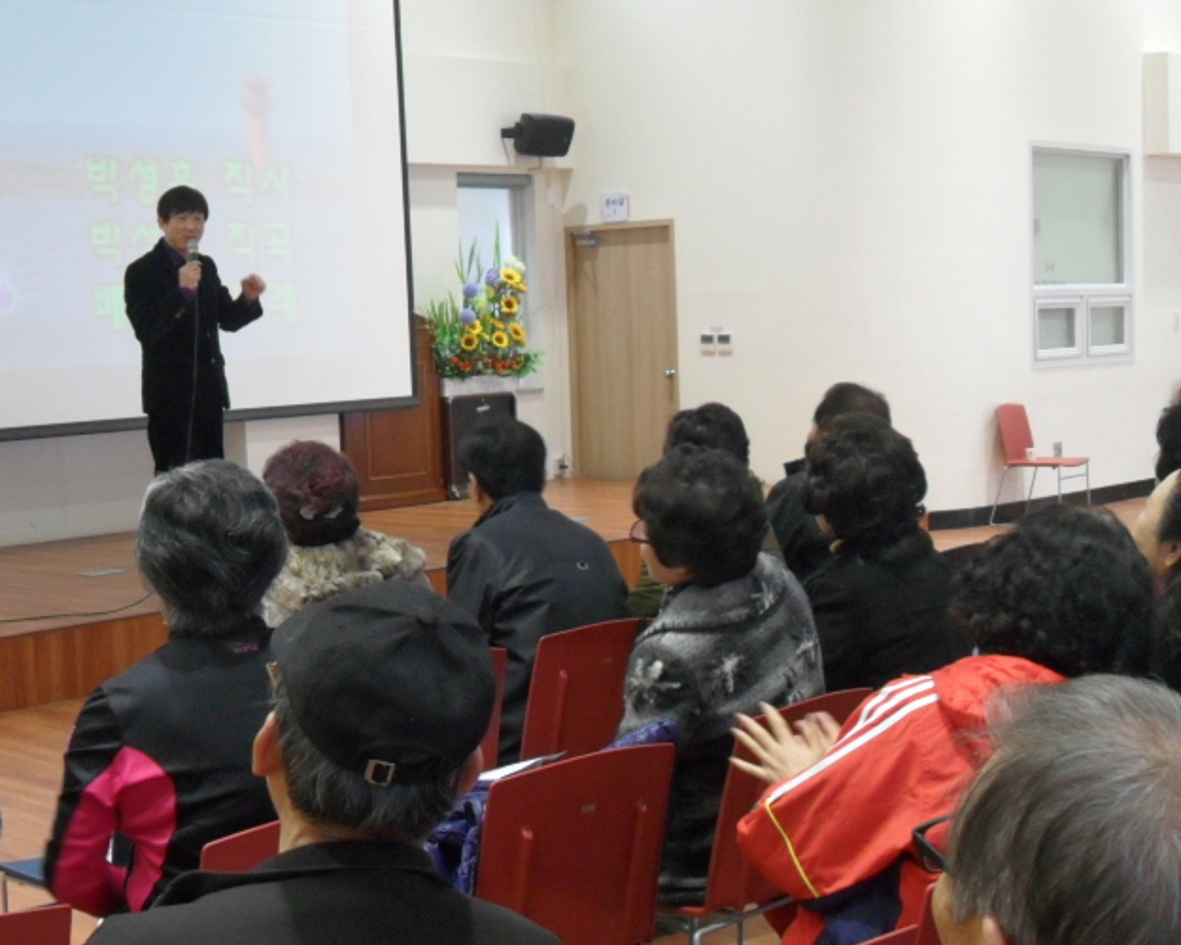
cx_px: 438
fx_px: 1957
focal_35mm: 56
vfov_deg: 27.1
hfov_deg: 33.4
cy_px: 558
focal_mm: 6.2
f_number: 2.8
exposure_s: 1/20
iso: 200
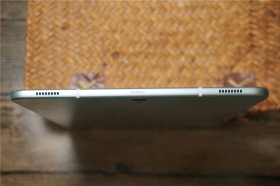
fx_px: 419
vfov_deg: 25.0
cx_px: 140
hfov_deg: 36.9
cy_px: 93
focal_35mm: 54
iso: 1000
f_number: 5.6
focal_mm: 36
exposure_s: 1/60
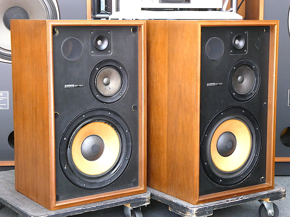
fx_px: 586
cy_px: 108
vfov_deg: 21.0
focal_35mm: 70
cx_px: 145
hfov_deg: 27.8
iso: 400
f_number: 6.3
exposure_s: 1/5
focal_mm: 12.5
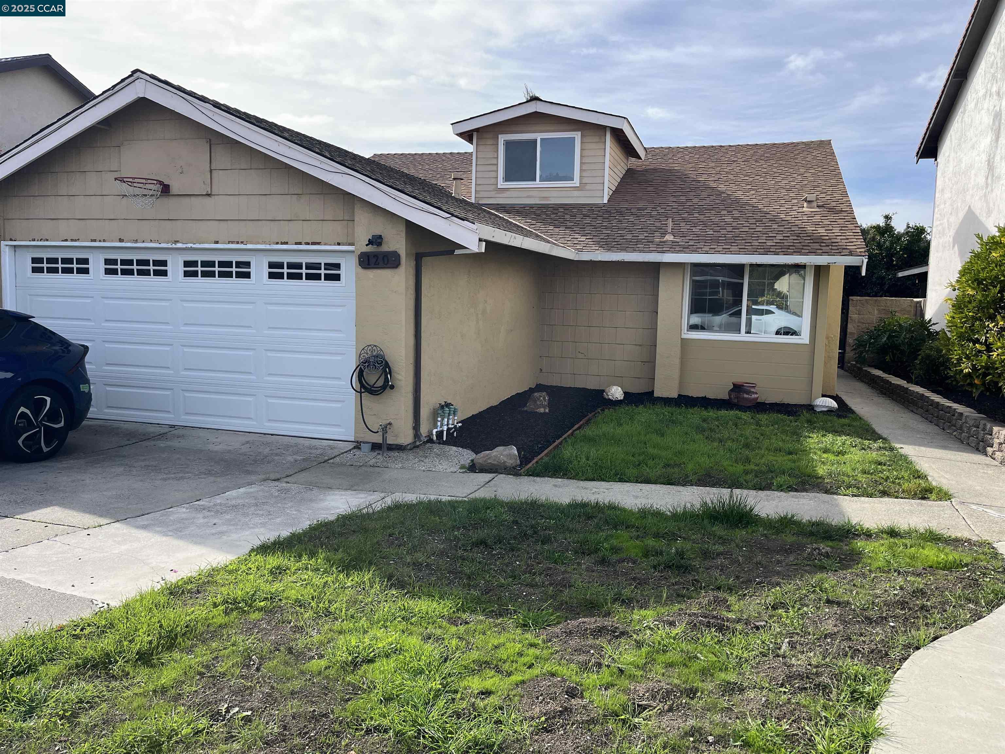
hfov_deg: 67.3
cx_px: 502
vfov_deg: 53.1
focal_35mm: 26
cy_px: 377
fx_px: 755
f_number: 1.6
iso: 50
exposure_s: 1/1957
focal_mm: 5.1
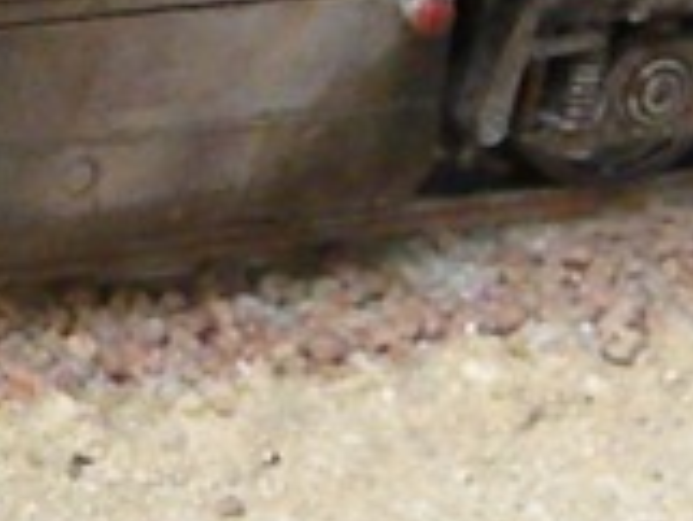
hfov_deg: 9.7
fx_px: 3987
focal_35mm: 199
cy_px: 105
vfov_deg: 7.5
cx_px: -299
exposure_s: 1/245
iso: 885
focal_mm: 6.6
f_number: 3.2
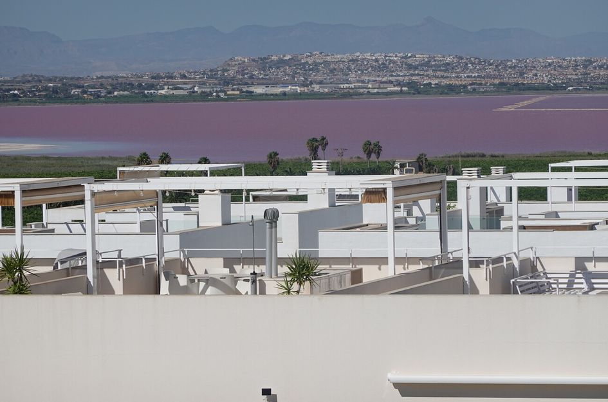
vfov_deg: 6.8
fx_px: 3369
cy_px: 201
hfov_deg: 10.3
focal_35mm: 200
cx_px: 304
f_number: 6.3
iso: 125
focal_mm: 72
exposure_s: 1/1000
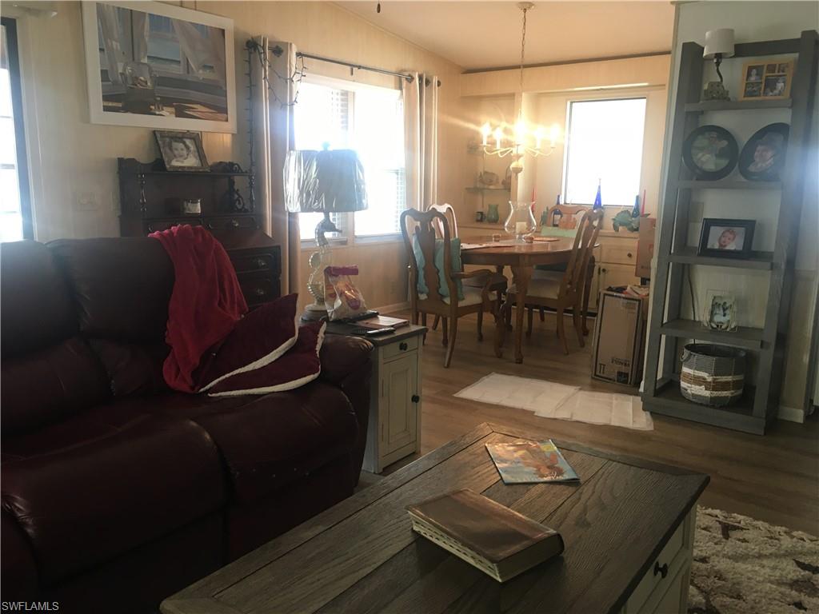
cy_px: 307
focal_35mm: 29
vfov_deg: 48.2
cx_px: 410
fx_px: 686
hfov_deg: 61.7
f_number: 2.2
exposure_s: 1/30
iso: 64
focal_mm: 4.15
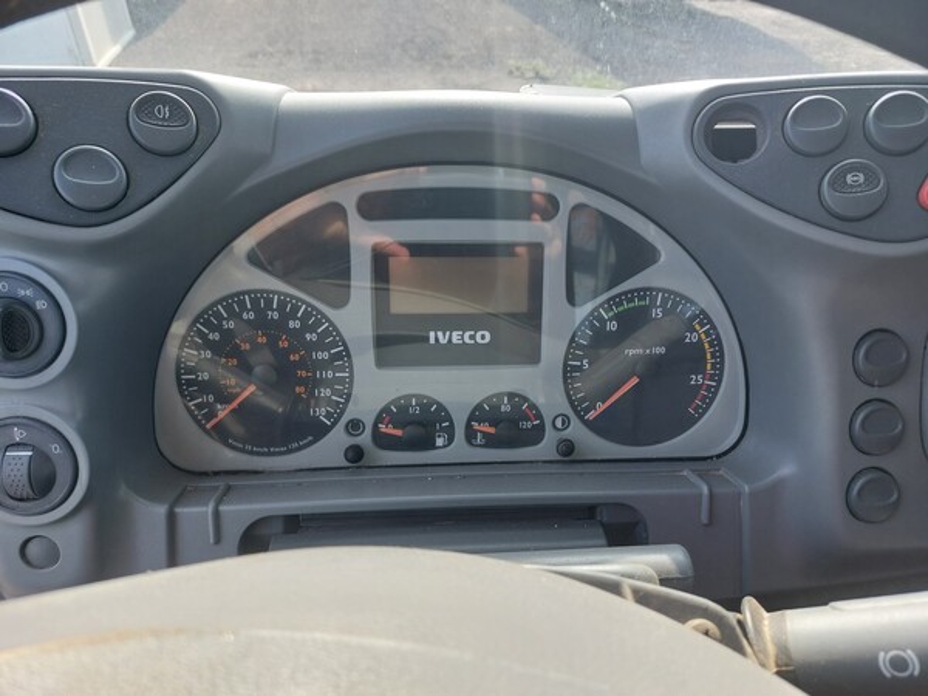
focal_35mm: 25
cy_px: 348
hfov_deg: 69.4
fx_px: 670
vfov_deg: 54.9
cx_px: 464
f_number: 1.8
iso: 25
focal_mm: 5.23
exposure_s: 1/145
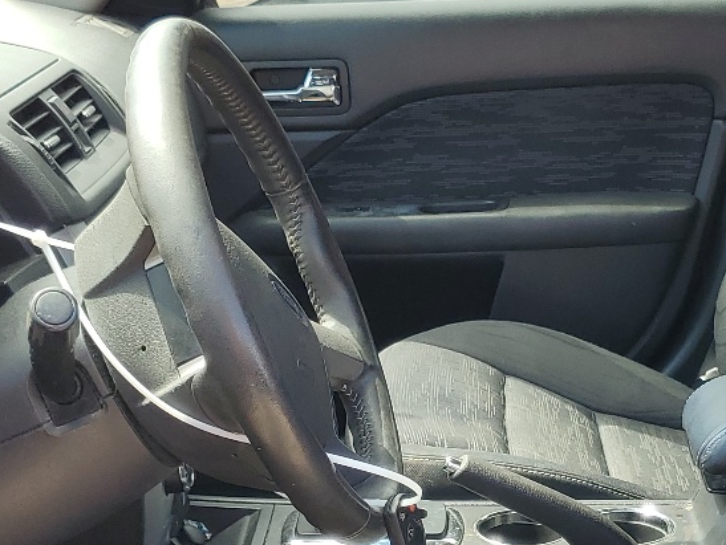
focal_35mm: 76
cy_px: 427
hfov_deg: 25.3
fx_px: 1595
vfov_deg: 19.2
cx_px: 555
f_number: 1.5
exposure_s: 1/400
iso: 50
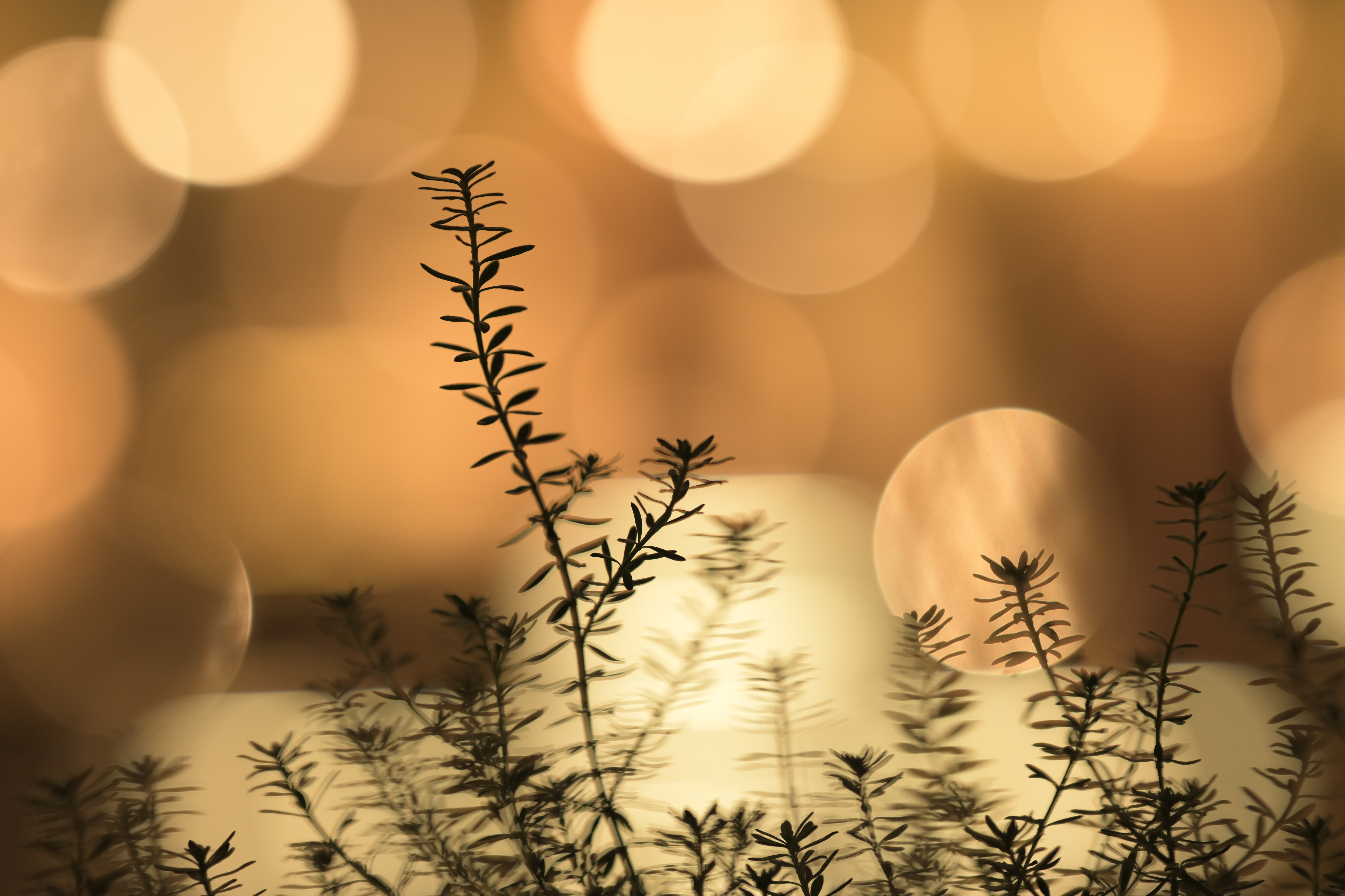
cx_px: 672
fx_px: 5043
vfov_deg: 10.2
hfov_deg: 15.2
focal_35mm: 135
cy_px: 448
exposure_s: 1/160
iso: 720
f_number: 1.8
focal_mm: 135
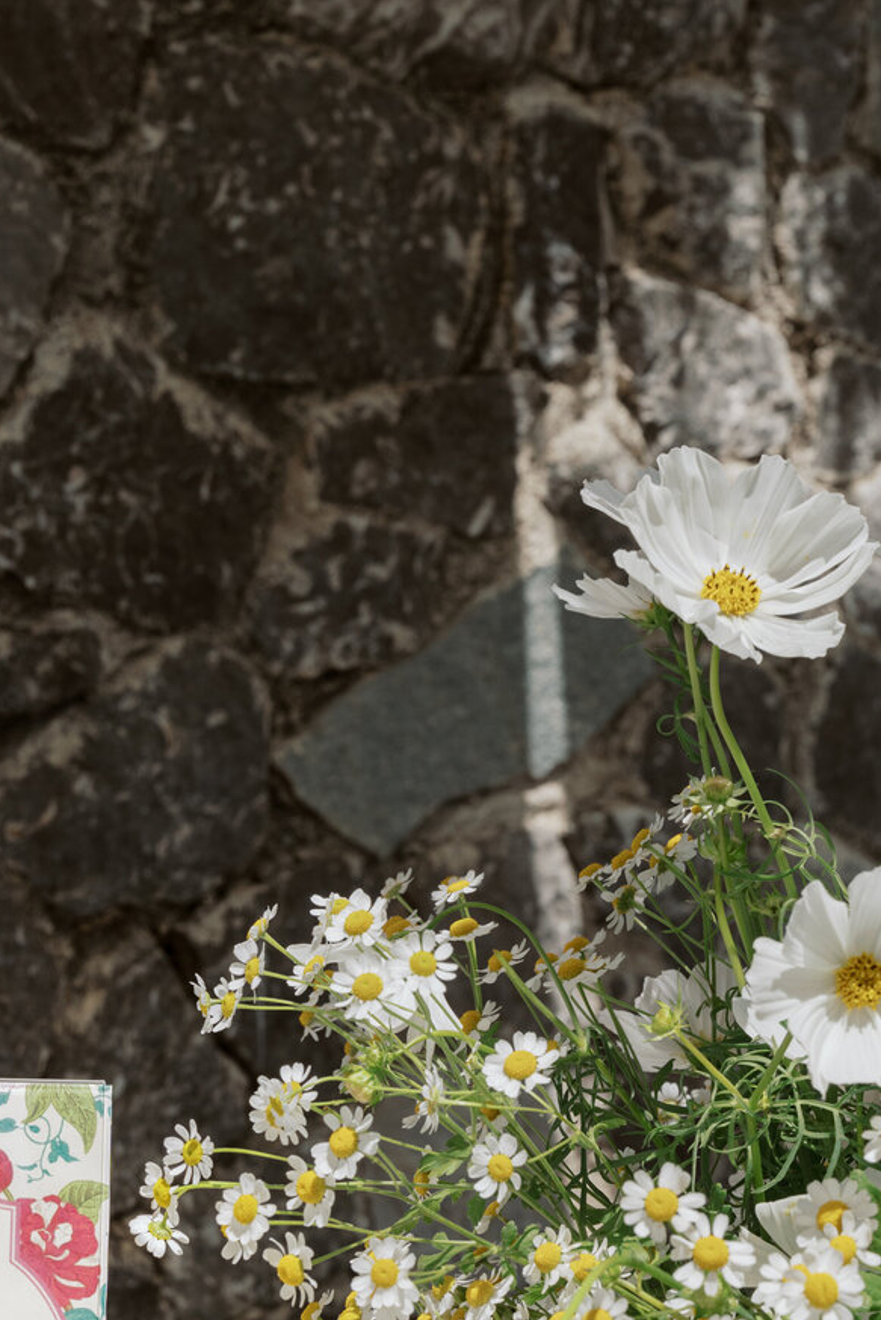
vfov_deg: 19.6
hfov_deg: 13.3
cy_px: 1053
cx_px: 413
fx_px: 3779
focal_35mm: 103
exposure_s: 1/320
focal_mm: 50
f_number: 8
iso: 100
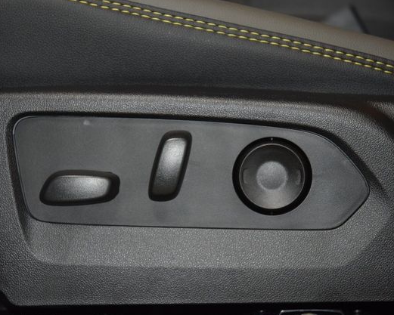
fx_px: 1411
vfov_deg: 12.8
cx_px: 177
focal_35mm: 121
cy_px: 160
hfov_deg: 15.9
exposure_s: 1/60
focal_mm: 70
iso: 1600
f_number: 4.5
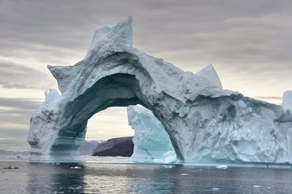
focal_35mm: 110
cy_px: 97
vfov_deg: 12.5
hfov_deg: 18.6
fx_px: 892
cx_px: 146
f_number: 9
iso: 400
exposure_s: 1/640
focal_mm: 110
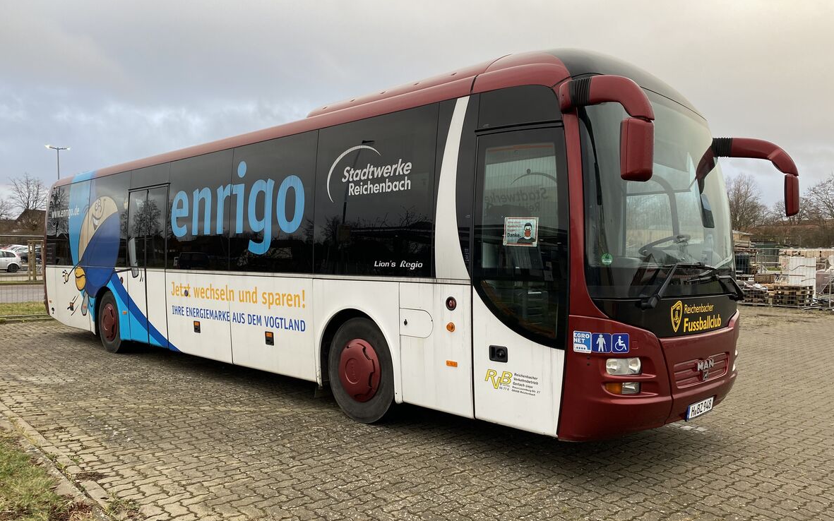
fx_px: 636
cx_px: 423
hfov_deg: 66.5
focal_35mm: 28
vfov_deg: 44.5
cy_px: 282
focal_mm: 4.25
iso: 32
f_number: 1.8
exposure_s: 1/199
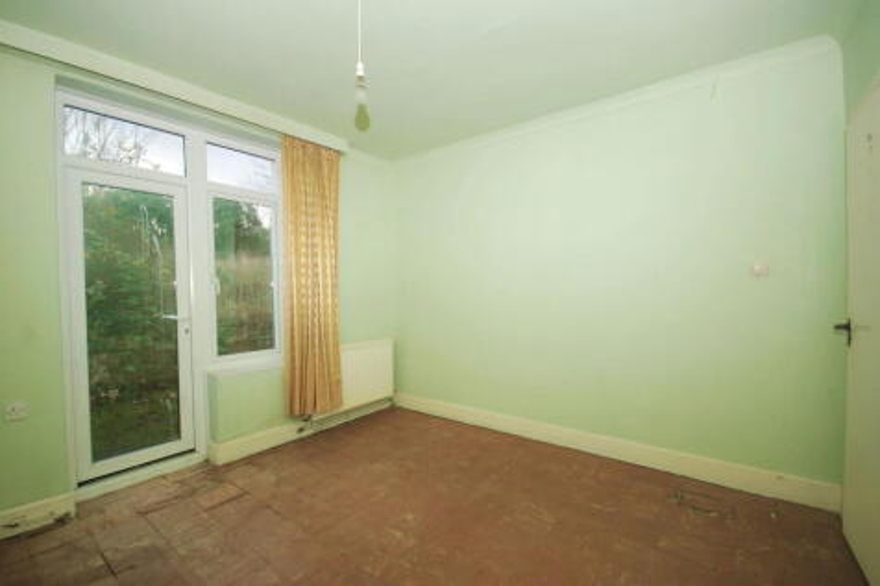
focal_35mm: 15
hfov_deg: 100.4
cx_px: 440
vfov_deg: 77.3
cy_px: 293
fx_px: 367
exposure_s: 1/60
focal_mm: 10
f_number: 4
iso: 360
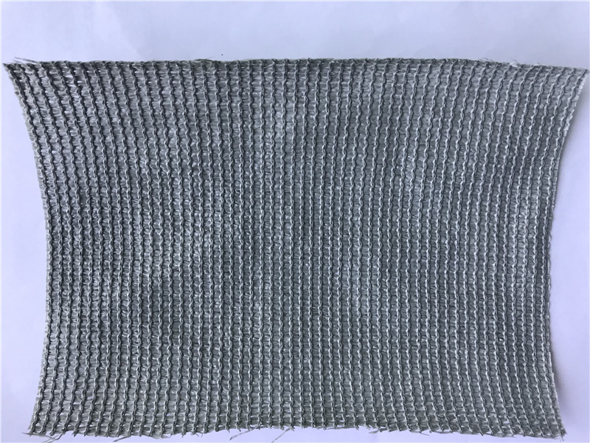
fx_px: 477
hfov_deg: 63.4
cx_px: 295
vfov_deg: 49.7
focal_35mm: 28
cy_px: 222
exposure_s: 1/100
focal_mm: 3.99
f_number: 1.8
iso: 40
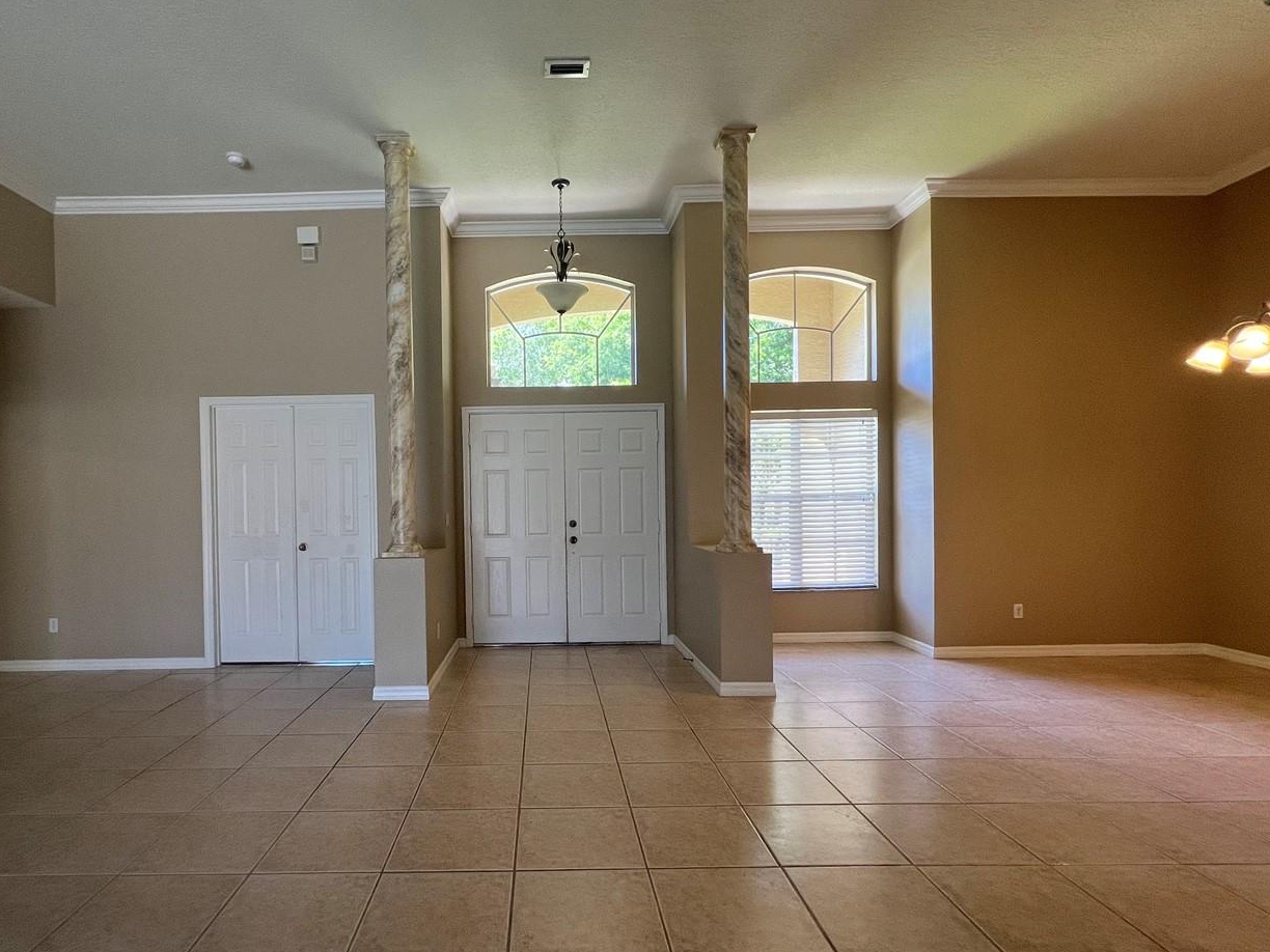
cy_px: 511
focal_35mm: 17
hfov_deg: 90.4
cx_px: 542
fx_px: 624
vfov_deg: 74.6
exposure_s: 1/120
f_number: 1.8
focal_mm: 1.57
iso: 125
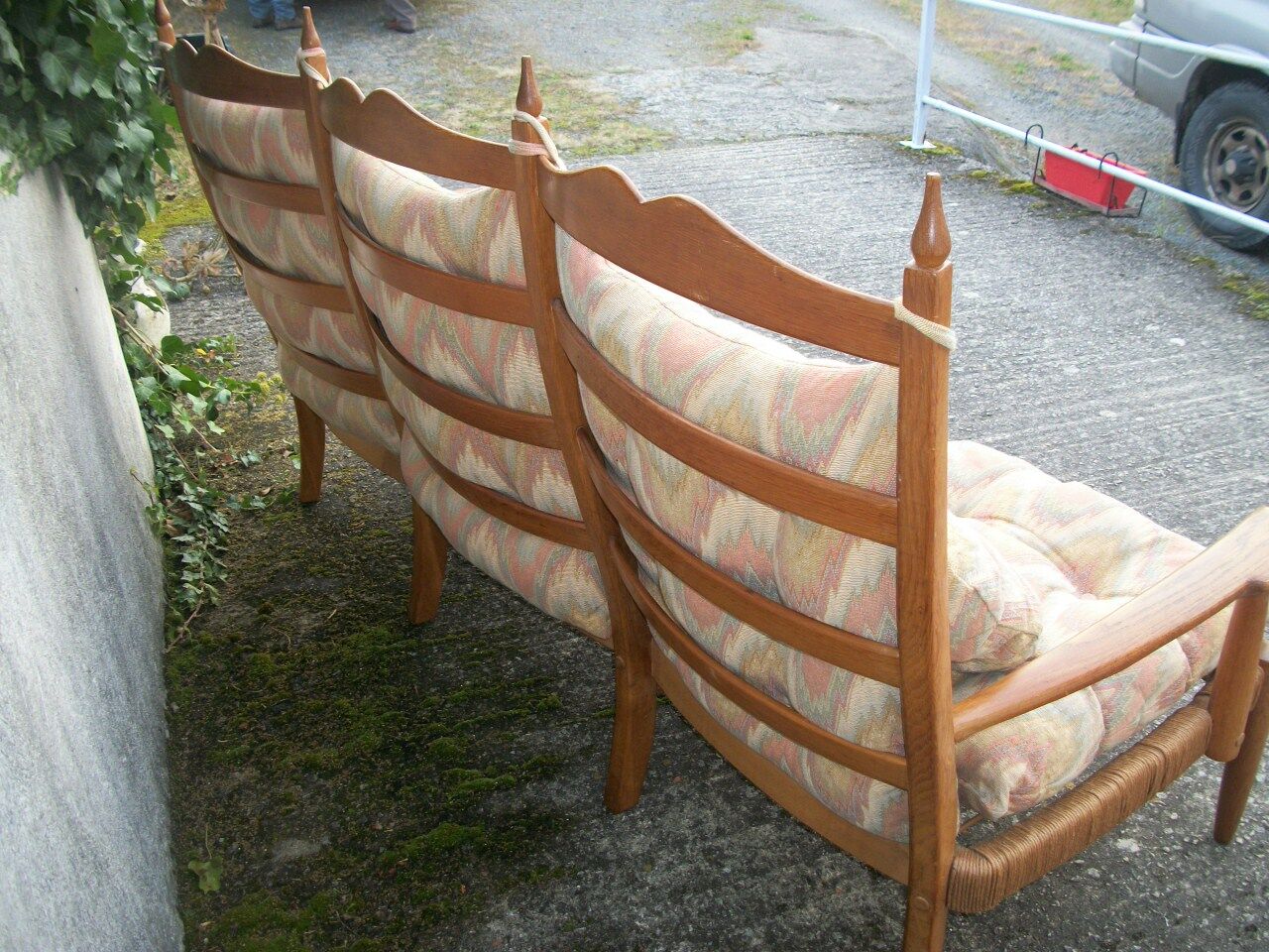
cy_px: 476
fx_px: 1173
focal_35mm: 32
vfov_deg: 44.2
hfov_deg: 56.8
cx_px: 634
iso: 80
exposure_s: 1/30
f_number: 2.9
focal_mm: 5.7
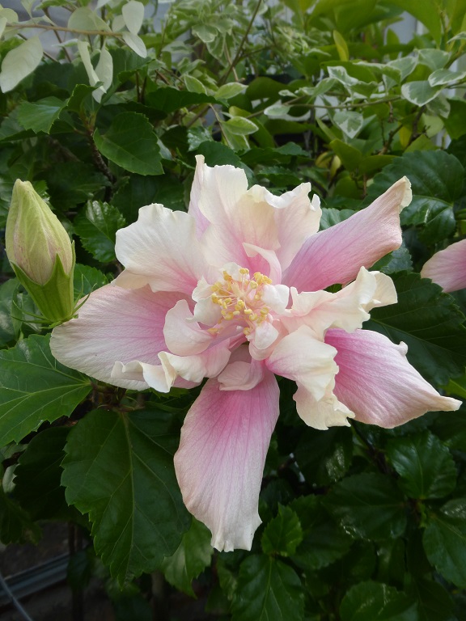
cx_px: 233
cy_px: 310
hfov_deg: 56.8
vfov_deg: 71.6
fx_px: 431
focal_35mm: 24
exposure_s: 1/125
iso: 100
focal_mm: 4.3
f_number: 3.3
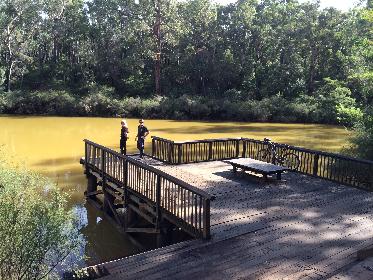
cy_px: 140
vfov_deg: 46.8
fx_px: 323
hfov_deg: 60.0
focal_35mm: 30
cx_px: 186
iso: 32
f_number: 2.2
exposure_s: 1/354
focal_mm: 4.12
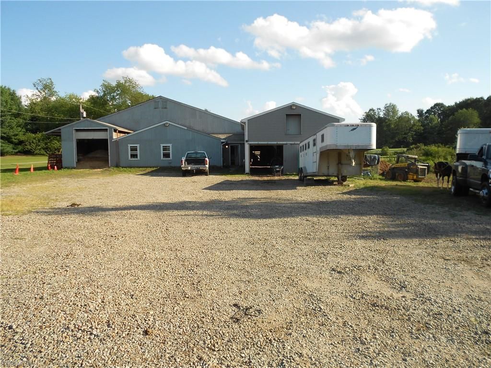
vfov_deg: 53.1
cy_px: 184
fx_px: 369
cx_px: 246
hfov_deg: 67.3
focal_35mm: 26
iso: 80
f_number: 3.2
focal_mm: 4.6
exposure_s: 1/500
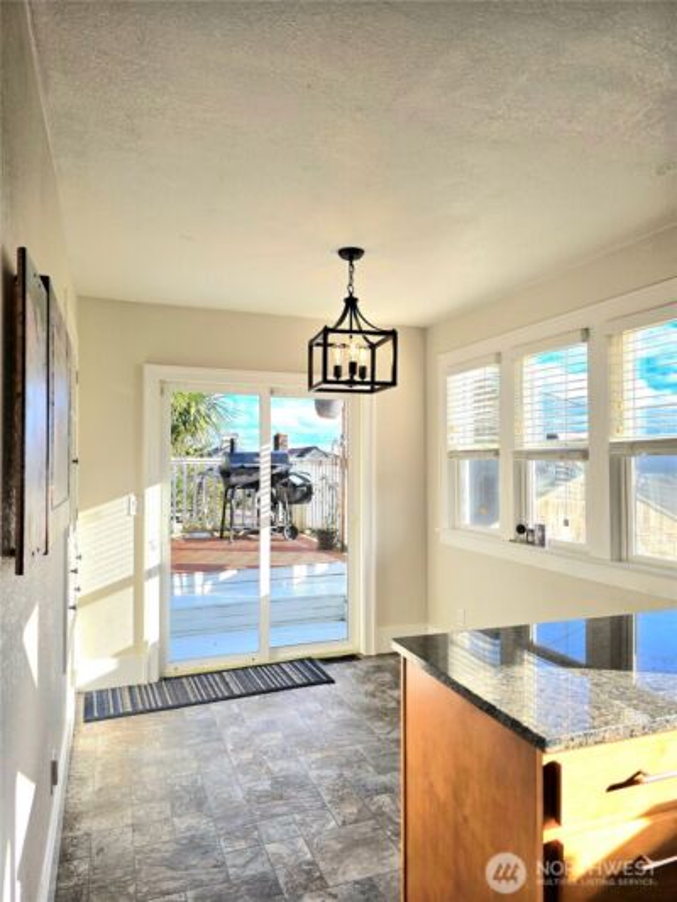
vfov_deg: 73.9
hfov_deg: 58.9
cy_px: 451
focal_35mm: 23
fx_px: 600
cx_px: 338
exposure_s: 1/286
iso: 12
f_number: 1.7
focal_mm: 6.3
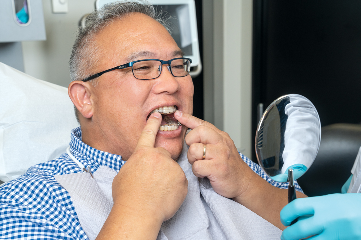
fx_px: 822
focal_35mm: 82
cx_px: 180
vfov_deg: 16.6
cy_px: 120
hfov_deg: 24.8
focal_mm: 82
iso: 640
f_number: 5
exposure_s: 1/160
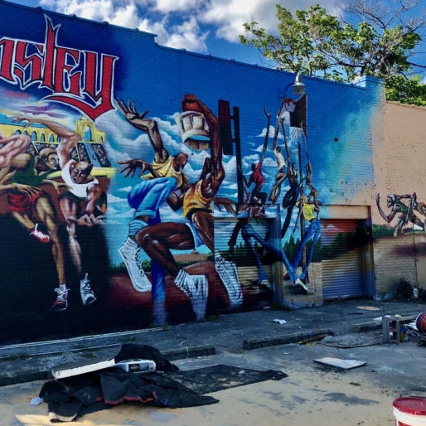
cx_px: 191
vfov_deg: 44.9
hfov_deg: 44.9
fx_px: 515
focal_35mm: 37
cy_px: 207
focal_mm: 3.99
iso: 20
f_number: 1.8
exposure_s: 1/1675
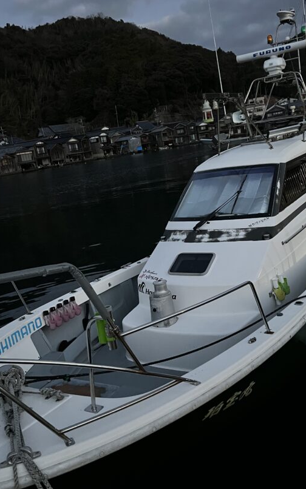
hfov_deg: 36.2
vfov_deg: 55.3
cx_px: 178
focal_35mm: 35
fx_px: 467
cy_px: 242
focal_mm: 5.7
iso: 1000
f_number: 1.5
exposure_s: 1/30
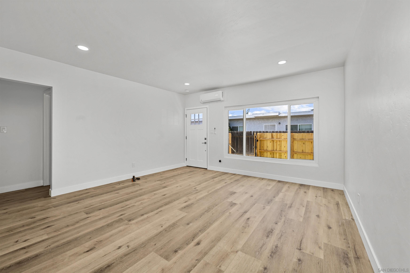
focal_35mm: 14
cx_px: 205
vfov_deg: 81.1
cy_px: 136
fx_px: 159
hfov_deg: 104.3
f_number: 8
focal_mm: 14
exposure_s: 1/6
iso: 100
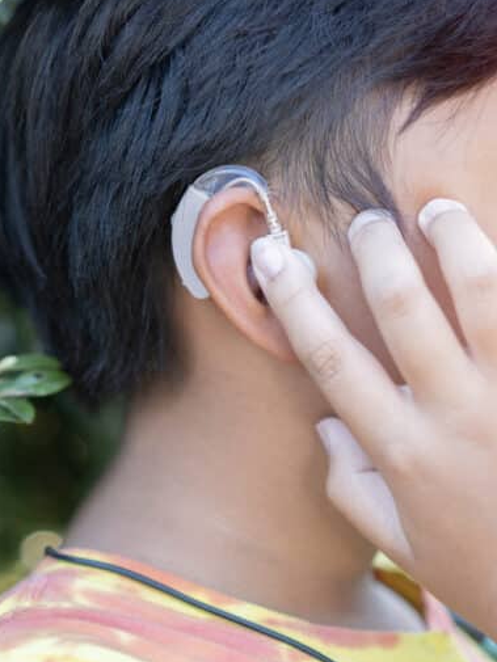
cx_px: 79
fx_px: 1889
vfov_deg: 19.9
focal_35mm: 99
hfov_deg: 14.9
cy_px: 329
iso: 200
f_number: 1.8
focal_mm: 45
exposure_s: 1/1250
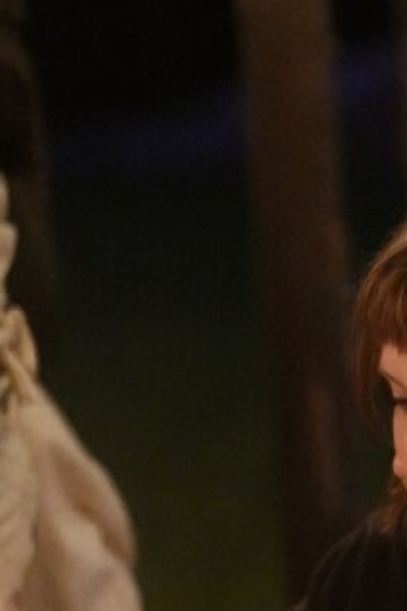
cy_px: 227
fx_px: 3442
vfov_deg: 10.1
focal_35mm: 203
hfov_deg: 6.7
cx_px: 633
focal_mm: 50
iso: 16000
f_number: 1.4
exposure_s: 1/200
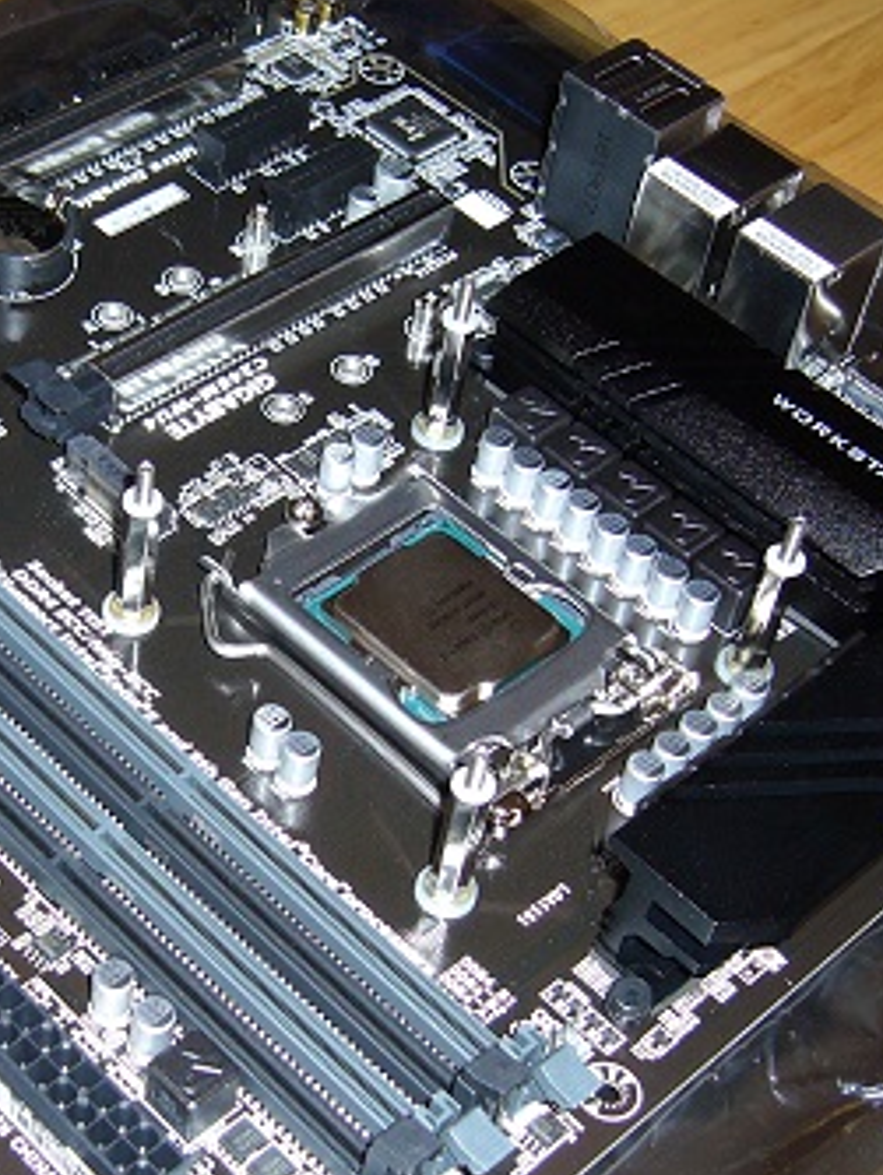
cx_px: 201
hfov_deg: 21.7
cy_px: 633
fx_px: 2276
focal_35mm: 67
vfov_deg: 28.9
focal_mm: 5.8
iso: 100
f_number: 2.8
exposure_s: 1/30
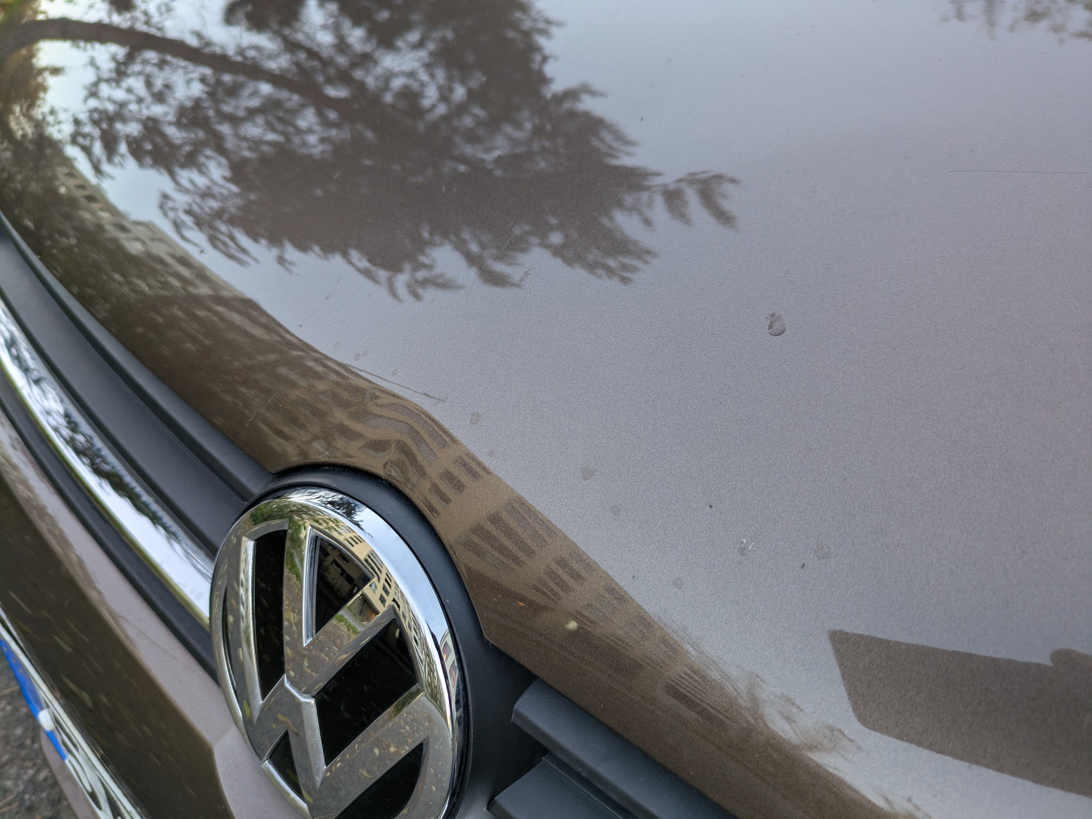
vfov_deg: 54.9
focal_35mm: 25
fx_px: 789
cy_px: 410
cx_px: 546
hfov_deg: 69.4
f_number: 1.89
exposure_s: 1/50
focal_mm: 5.43
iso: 85
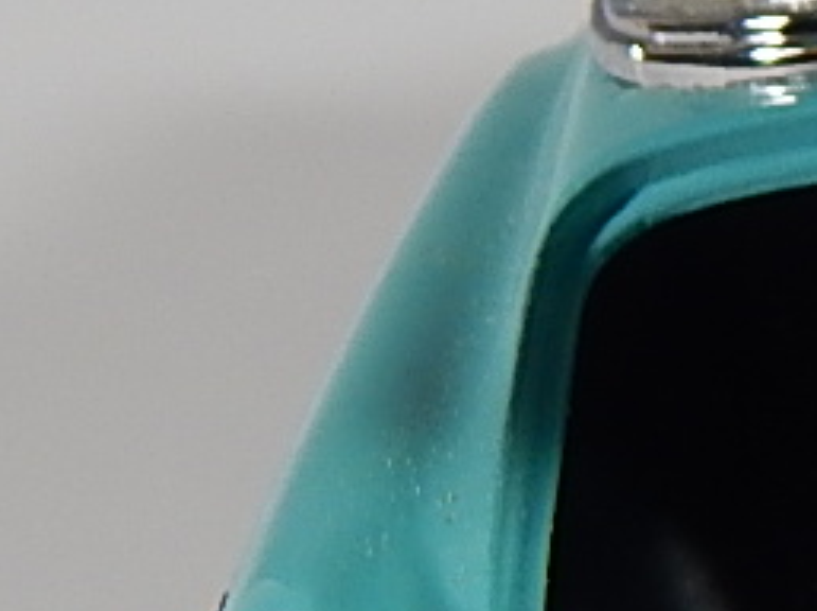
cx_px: 1497
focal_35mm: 212
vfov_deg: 7.0
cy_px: 579
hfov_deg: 8.9
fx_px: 4997
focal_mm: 6.1
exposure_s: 1/50
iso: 125
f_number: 3.3
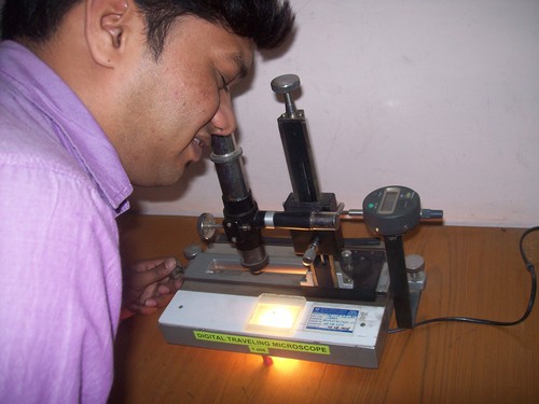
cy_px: 202
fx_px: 561
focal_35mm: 36
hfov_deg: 51.4
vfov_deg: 39.7
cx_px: 270
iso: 80
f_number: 2.7
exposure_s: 1/64
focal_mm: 6
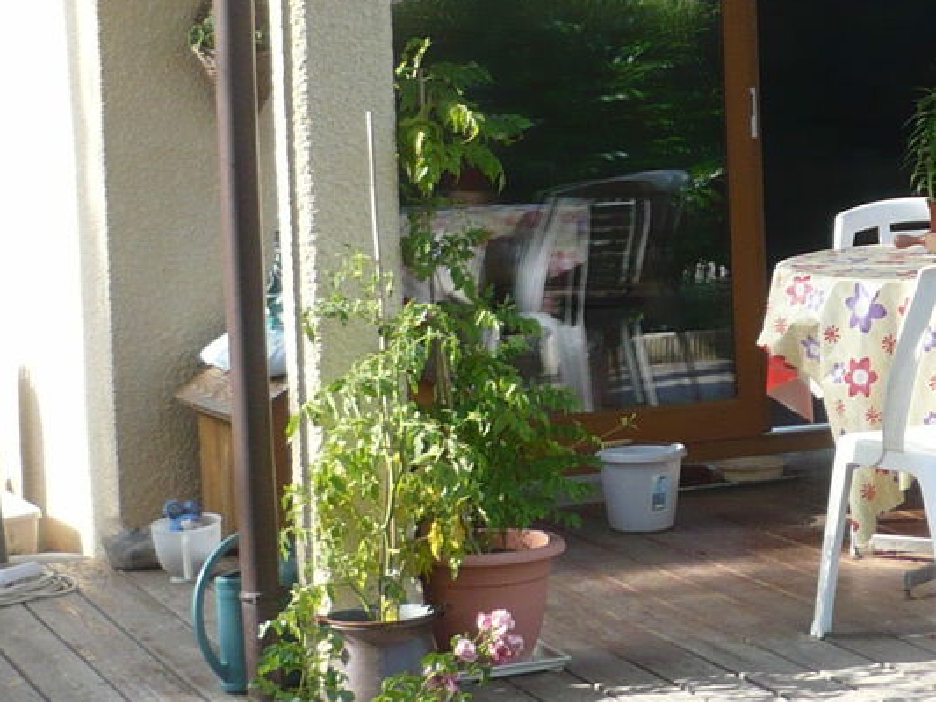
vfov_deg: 14.0
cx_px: 1064
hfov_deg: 18.0
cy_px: 114
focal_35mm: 105
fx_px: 2840
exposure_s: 1/320
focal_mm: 5.8
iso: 100
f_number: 2.8
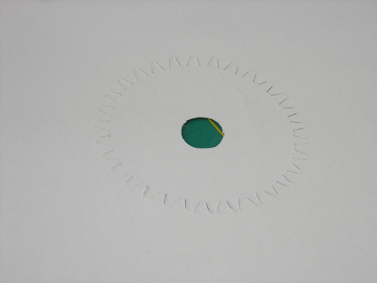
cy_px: 142
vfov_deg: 12.8
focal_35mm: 116
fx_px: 1263
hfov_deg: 17.0
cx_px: 188
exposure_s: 1/4
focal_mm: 19.2
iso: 61
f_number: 5.3
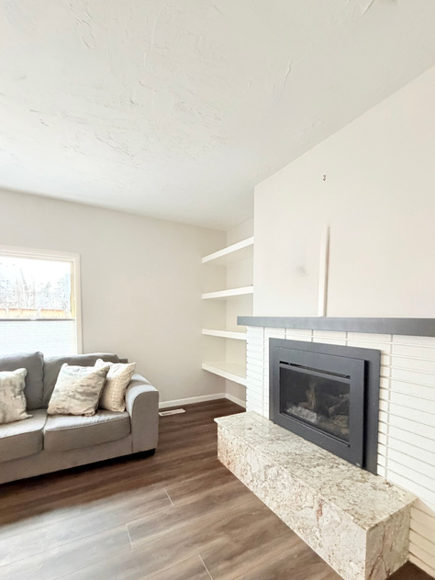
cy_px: 335
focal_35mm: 17
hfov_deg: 74.5
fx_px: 285
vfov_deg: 90.3
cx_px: 240
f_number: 2.2
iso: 800
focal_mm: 2.22
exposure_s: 1/60
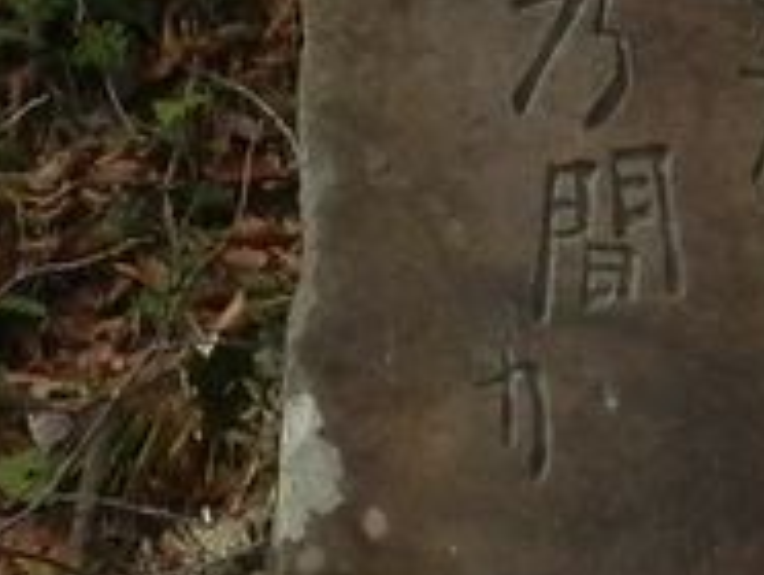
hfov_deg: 13.5
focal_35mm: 142
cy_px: -125
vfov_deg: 10.3
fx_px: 3138
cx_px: 883
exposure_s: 1/100
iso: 80
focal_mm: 6
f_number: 3.4
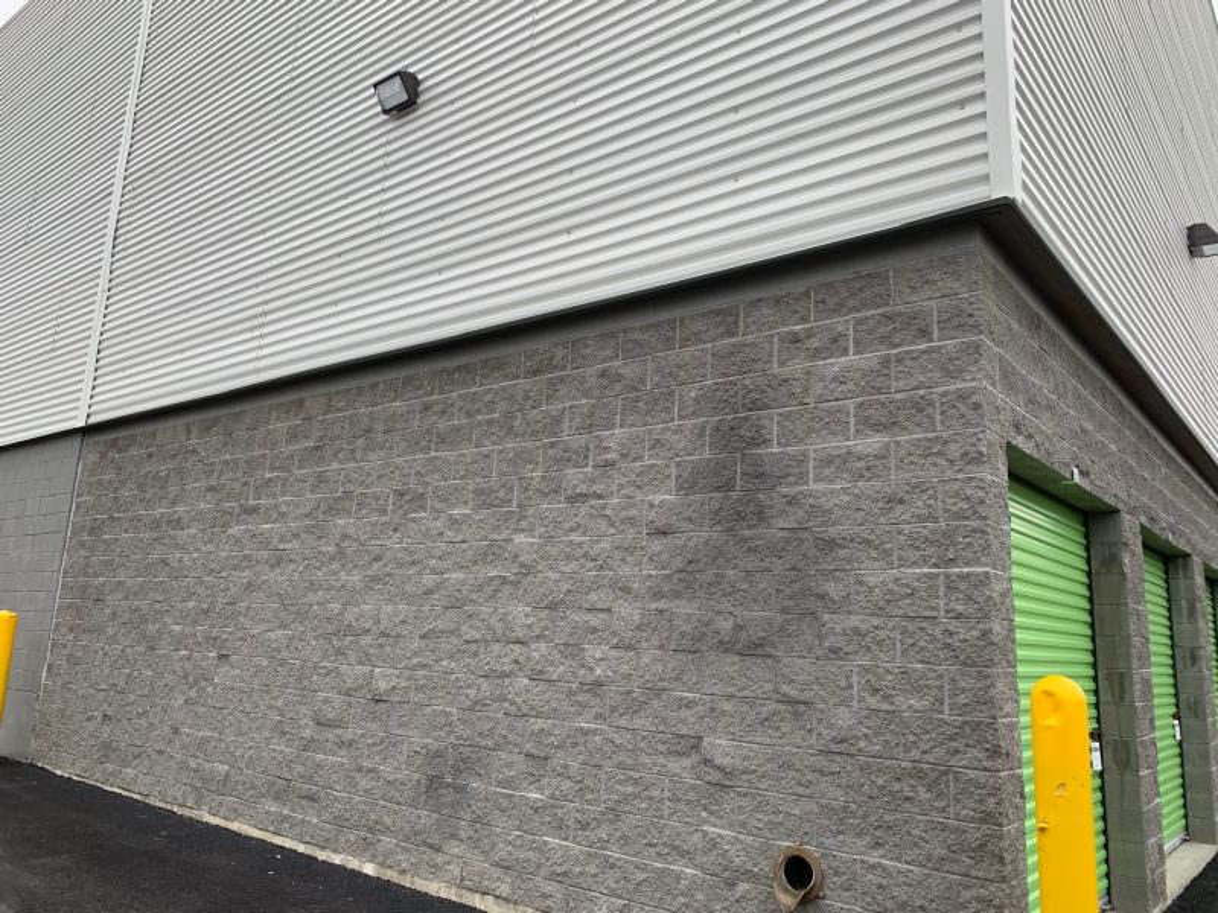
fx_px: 915
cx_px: 609
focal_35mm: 26
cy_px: 456
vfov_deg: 53.1
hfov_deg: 67.3
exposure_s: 1/179
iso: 25
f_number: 1.8
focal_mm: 4.25
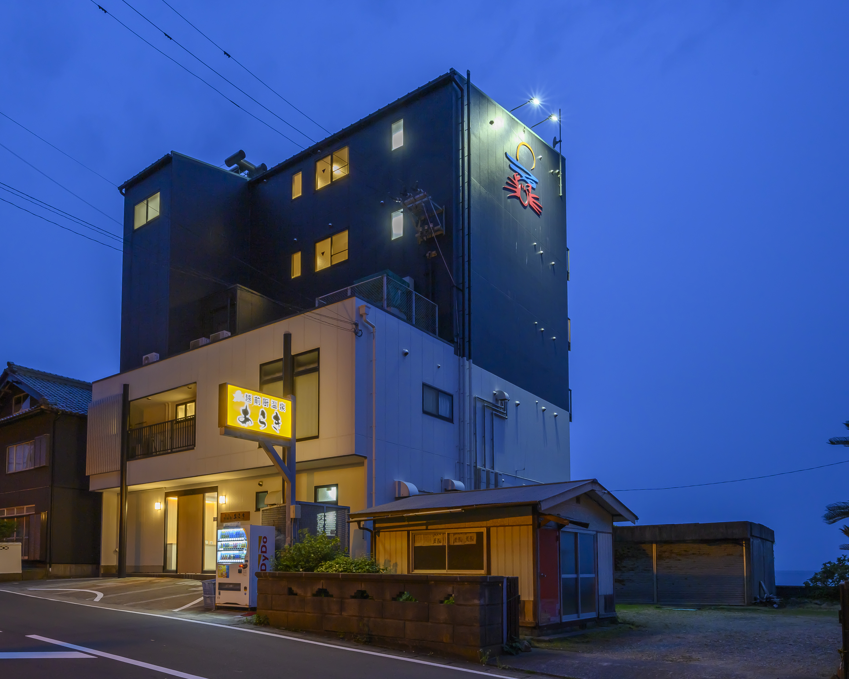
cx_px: 364
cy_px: 336
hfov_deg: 72.2
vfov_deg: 60.9
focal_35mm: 23
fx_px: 578
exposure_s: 1/1.67
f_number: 14
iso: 640
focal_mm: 20
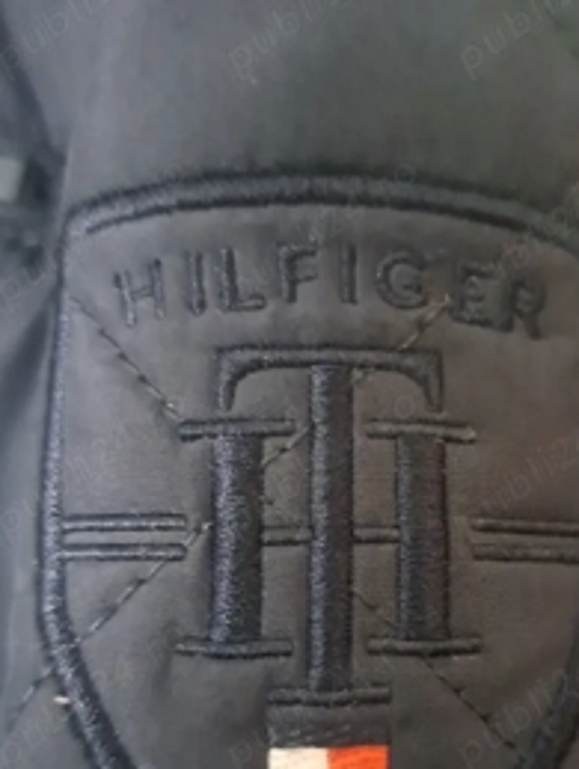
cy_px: 499
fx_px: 823
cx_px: 380
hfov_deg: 38.4
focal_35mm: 37
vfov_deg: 49.4
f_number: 1.8
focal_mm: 5.23
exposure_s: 1/10
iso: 2000
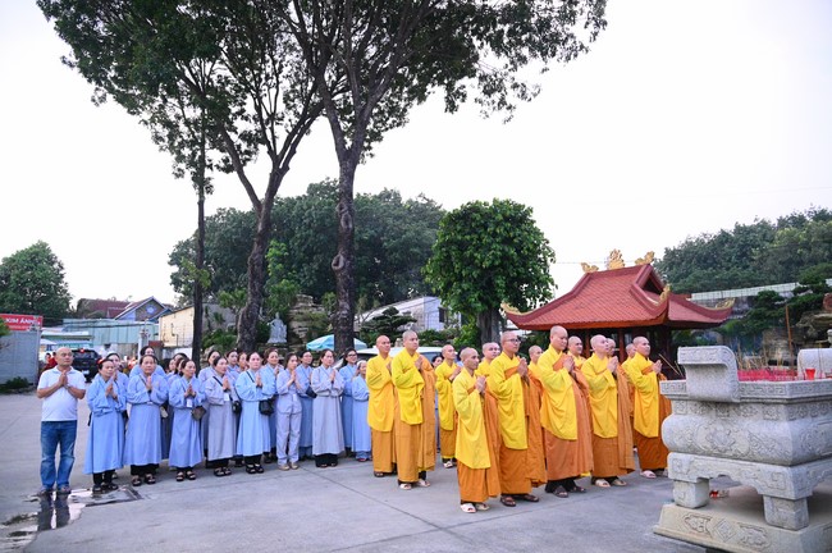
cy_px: 276
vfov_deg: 53.0
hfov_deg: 73.8
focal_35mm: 24
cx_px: 416
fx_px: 554
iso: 12800
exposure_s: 1/125
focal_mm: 24
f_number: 4.5
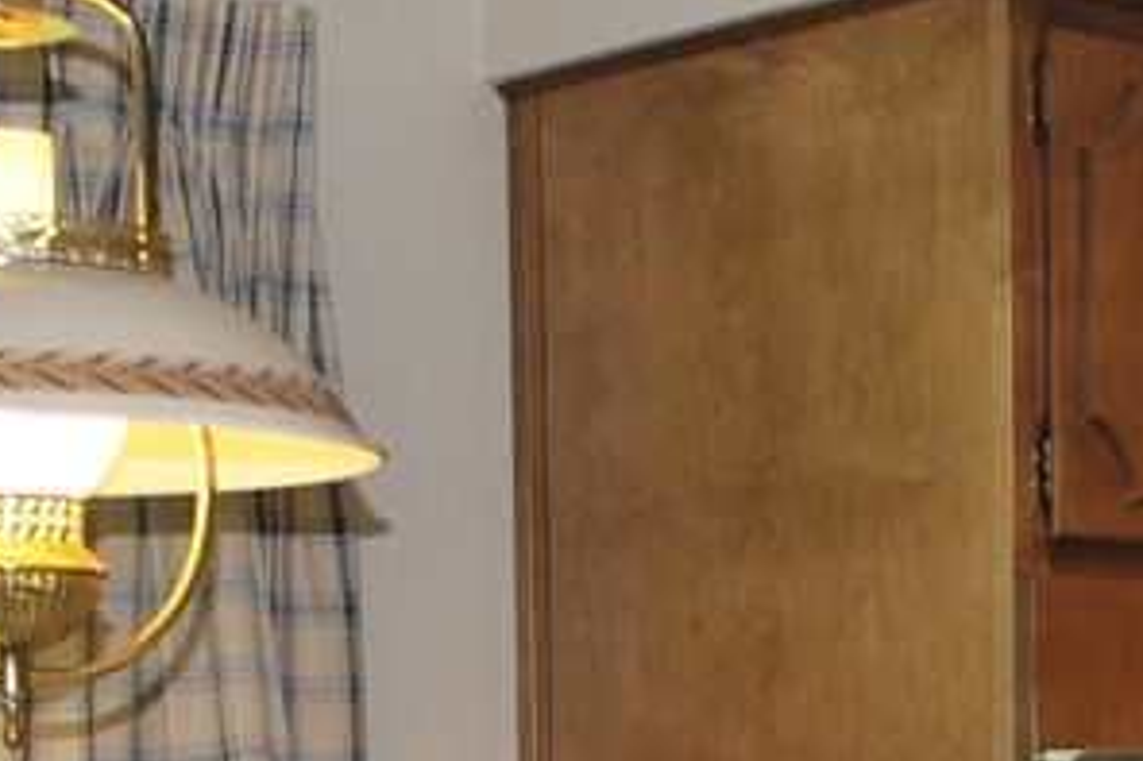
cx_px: 610
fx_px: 3141
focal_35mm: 99
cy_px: 1147
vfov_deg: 13.0
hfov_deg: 20.6
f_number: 3.5
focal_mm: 18
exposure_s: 1/60
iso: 200
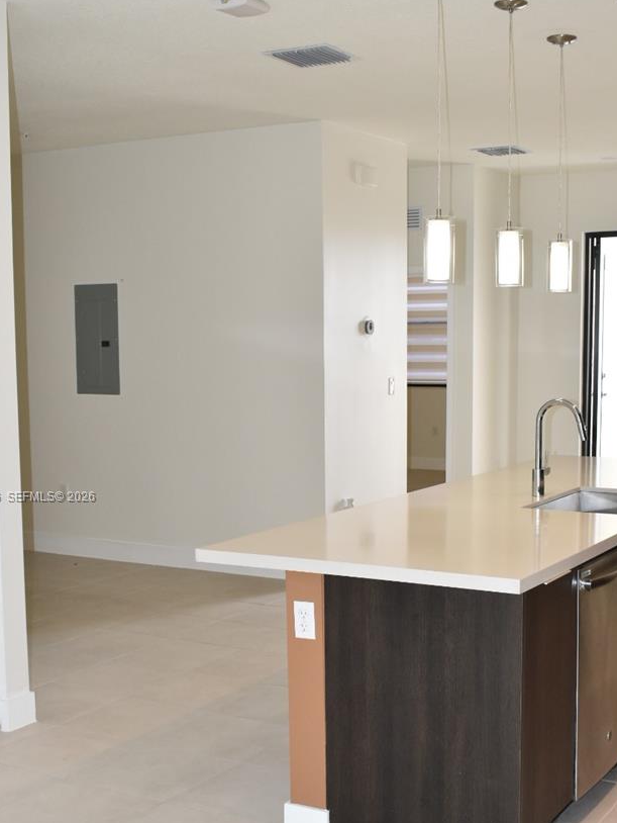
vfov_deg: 37.3
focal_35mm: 51
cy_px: 497
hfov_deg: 28.6
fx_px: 1211
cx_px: 337
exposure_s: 1/125
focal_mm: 24
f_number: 5.6
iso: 720
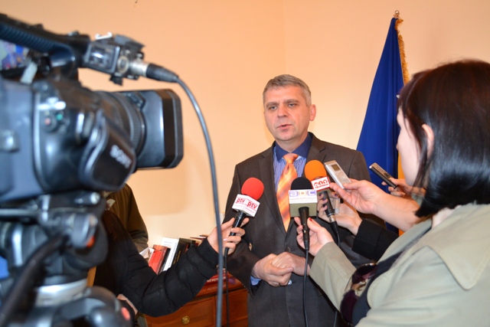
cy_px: 164
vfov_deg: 40.0
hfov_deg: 57.2
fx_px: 449
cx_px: 245
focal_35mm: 33
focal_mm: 22
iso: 1400
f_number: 4
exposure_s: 1/60
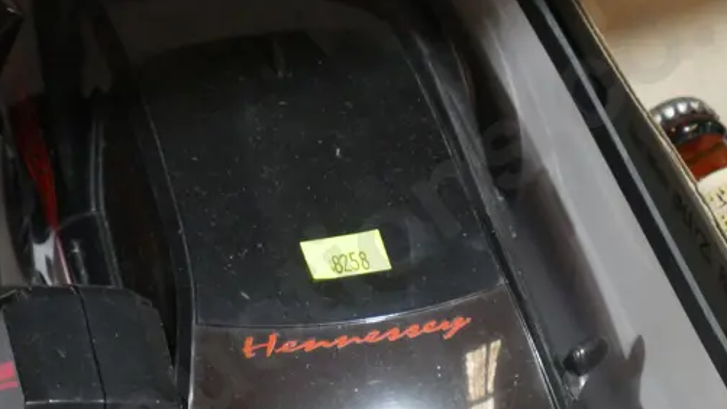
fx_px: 3430
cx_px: 219
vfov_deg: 6.8
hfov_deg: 12.1
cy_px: 371
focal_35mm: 178
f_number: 5.6
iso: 3200
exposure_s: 1/100
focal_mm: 40
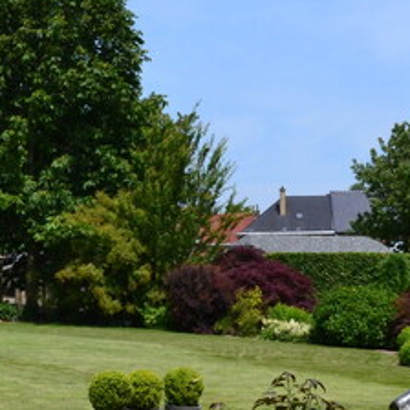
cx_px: 16
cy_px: 294
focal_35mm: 105
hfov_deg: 16.3
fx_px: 1407
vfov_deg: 16.5
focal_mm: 18
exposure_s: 1/400
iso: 400
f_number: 11
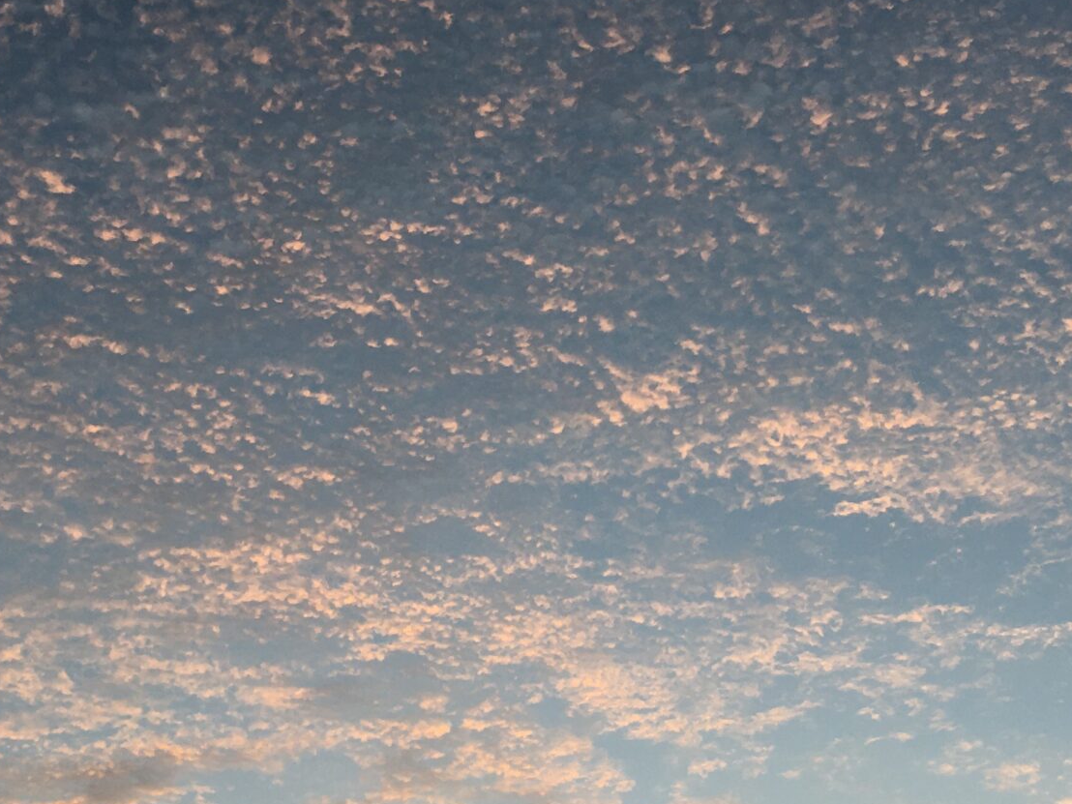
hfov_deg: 28.9
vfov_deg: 21.9
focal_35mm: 67
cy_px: 408
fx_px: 2075
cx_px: 438
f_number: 2.2
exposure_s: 1/170
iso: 25
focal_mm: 4.15
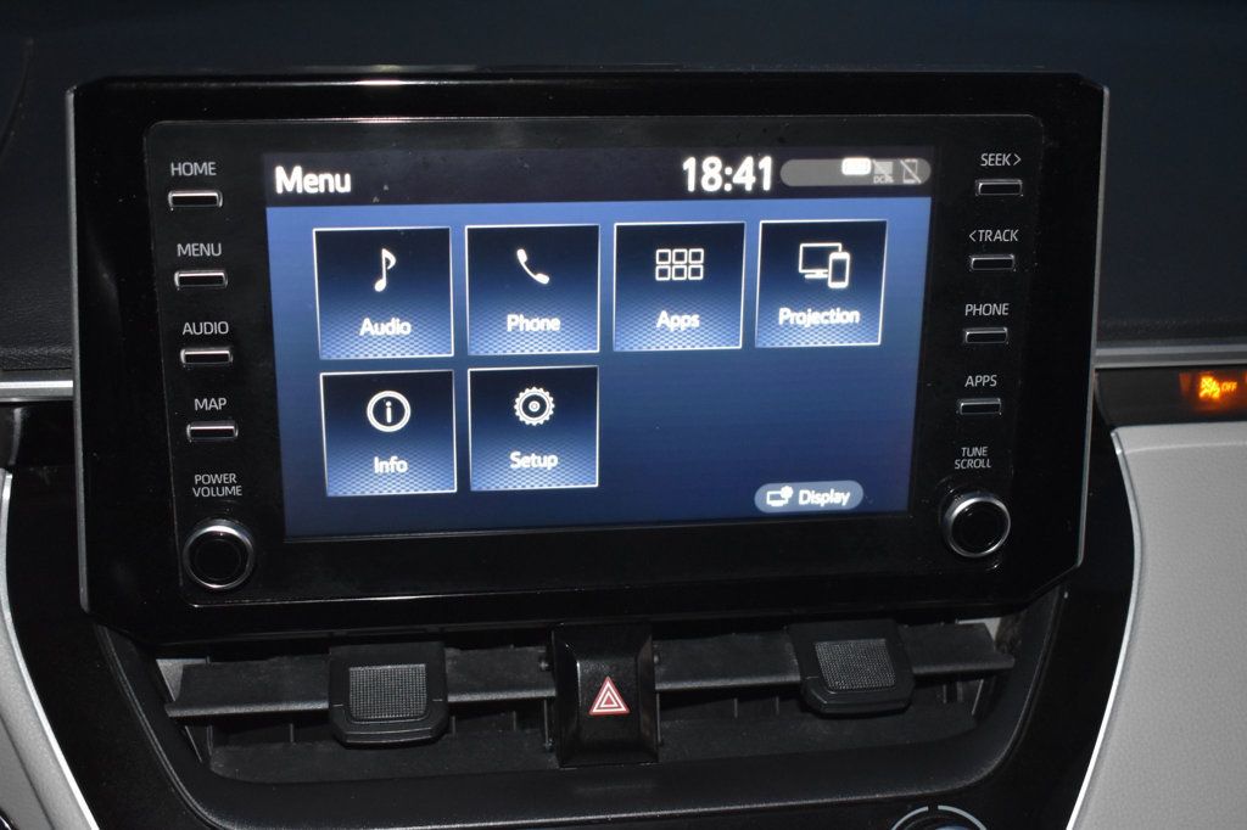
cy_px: 415
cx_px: 624
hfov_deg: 42.3
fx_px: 1610
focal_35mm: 46
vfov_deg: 28.9
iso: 1800
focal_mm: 31
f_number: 4.2
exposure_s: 1/30
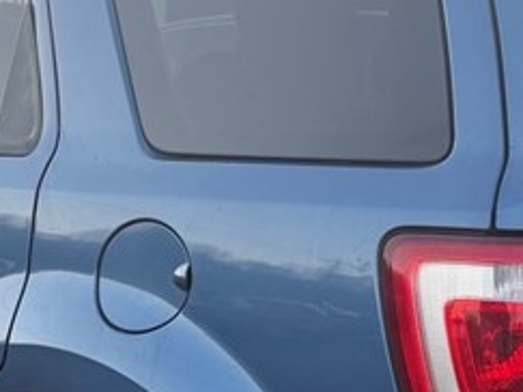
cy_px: 360
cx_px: 179
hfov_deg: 19.4
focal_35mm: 101
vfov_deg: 14.5
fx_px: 1525
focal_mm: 6.76
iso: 100
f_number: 1.78
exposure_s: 1/421
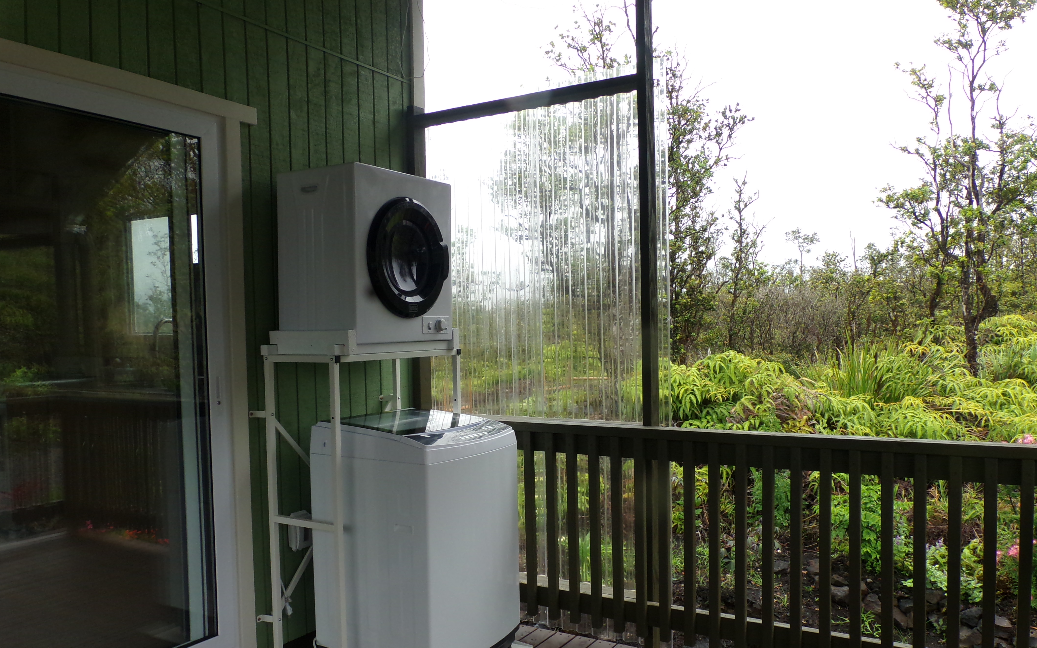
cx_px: 520
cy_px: 368
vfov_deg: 44.4
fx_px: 791
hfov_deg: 66.5
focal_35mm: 28
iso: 100
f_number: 7.52
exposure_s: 1/56
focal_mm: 4.7
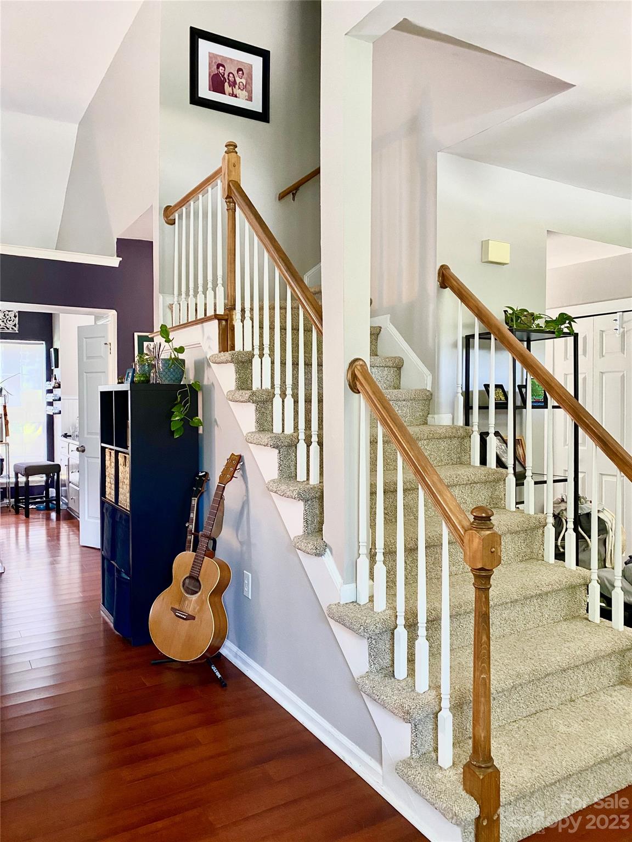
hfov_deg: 53.1
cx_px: 316
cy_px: 421
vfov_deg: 67.3
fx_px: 633
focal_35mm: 26
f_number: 1.8
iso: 400
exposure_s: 1/60
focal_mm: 4.25
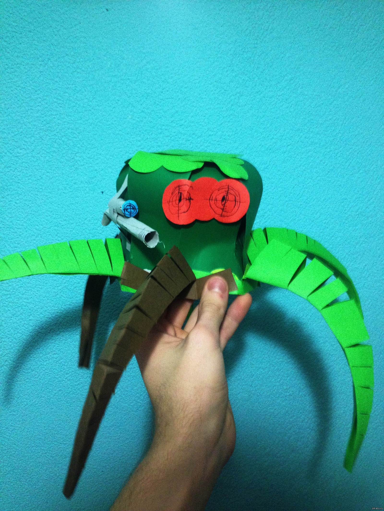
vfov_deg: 52.6
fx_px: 518
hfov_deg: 40.7
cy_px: 256
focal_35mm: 35
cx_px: 192
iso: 400
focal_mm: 4.28
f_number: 2.4
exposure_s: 1/15
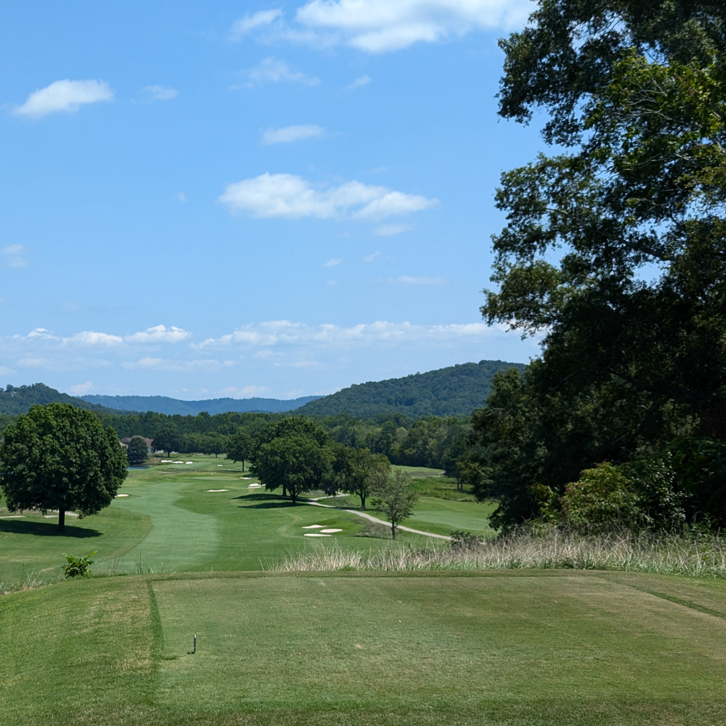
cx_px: 228
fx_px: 1424
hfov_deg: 28.4
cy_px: 366
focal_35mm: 60
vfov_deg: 28.6
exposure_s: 1/2232
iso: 45
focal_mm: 6.81
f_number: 1.85
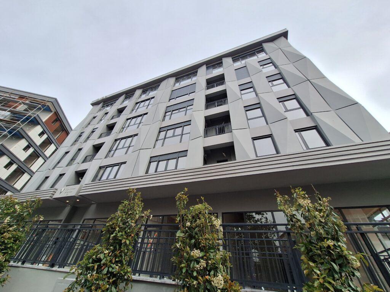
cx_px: 195
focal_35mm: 13
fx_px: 146
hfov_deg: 106.2
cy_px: 146
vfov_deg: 89.9
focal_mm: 1.74
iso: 40
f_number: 2.2
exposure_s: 1/1326
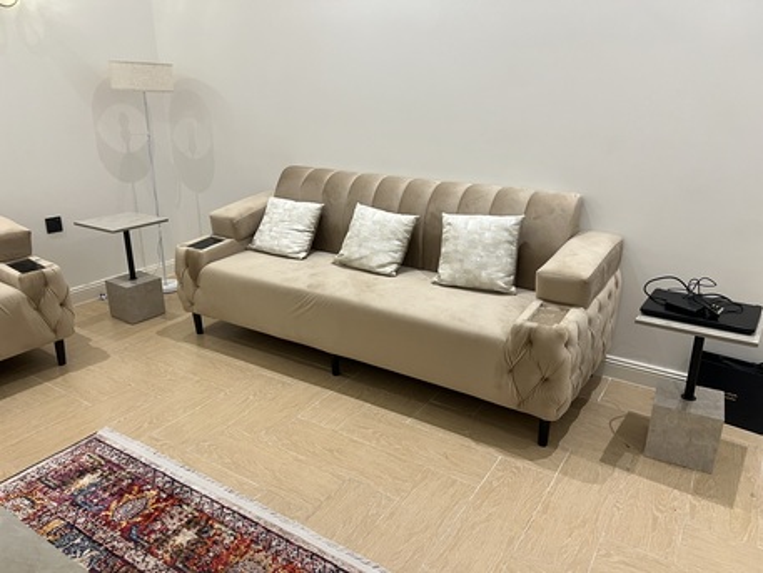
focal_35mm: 26
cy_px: 286
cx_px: 382
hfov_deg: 67.3
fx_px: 573
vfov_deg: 53.1
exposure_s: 1/60
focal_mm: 5.7
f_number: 1.5
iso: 125
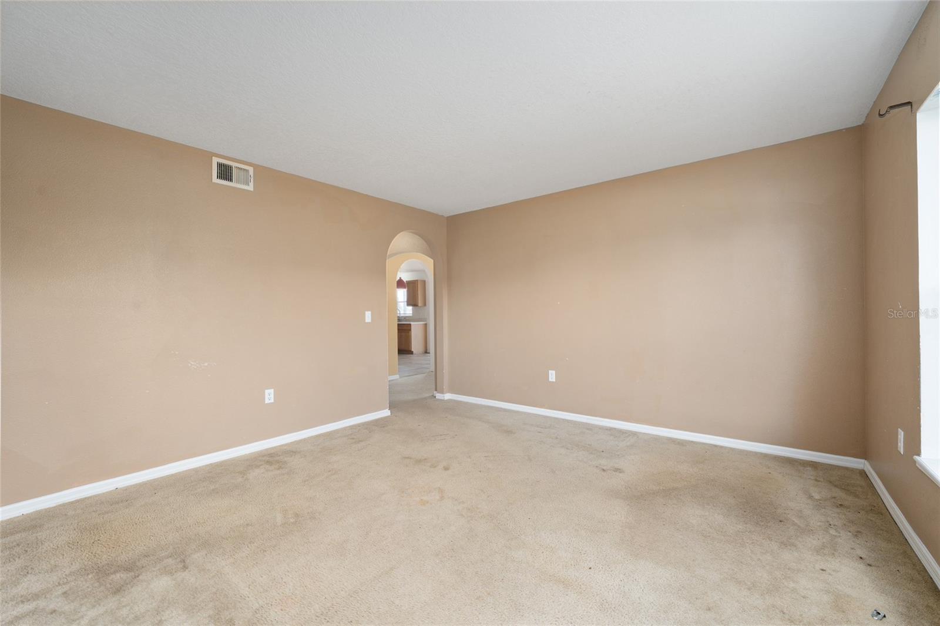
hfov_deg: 104.3
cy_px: 313
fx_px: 365
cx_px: 470
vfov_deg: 81.2
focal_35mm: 14
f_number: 7.1
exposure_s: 1/10
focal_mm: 14
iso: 400
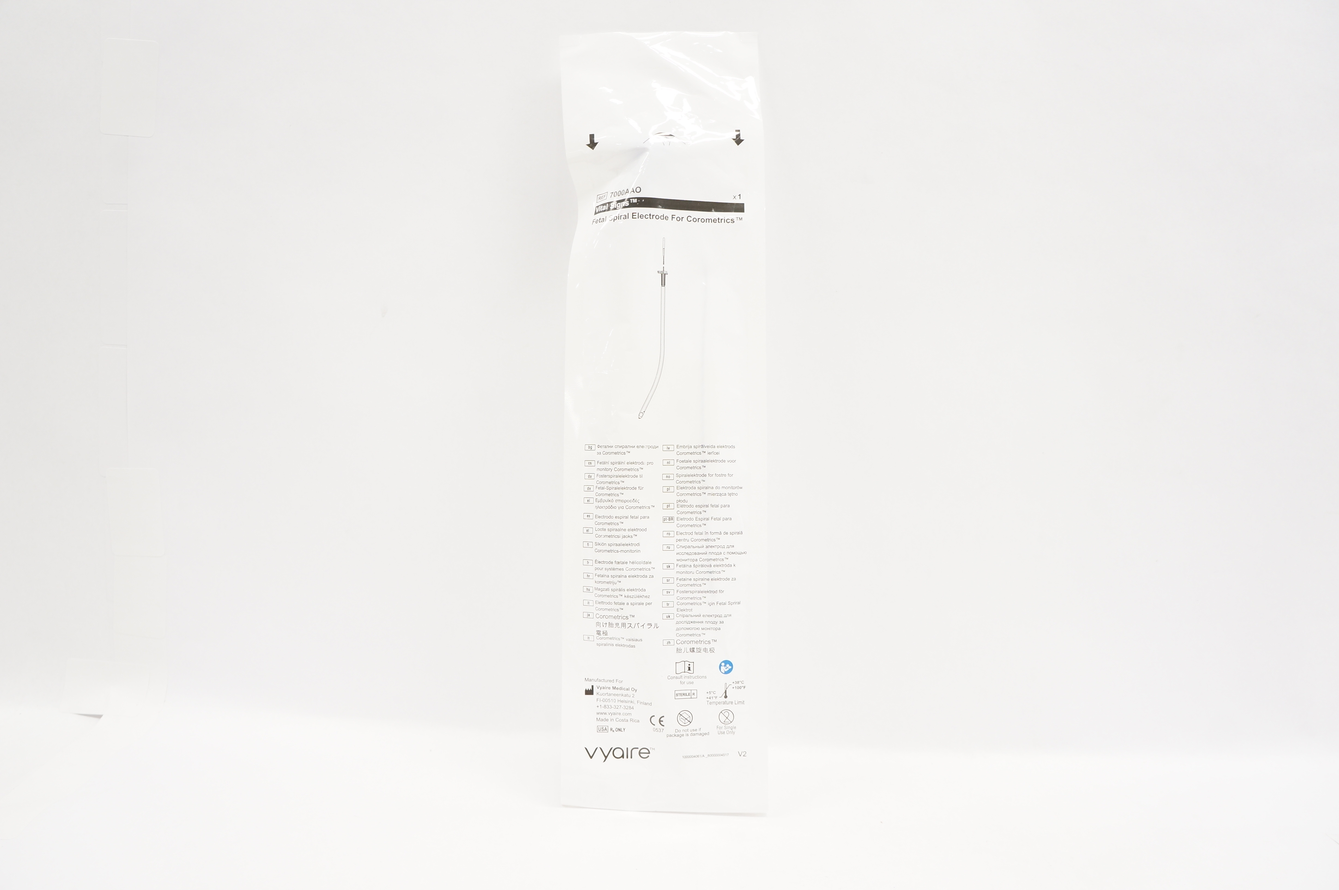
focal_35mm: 27
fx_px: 1003
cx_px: 670
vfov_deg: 47.8
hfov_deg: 67.4
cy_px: 445
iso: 400
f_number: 5.6
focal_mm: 18
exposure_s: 1/50
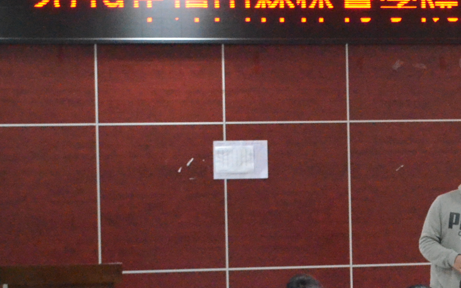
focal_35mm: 133
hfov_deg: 15.4
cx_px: 465
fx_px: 1671
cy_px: 186
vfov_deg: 9.8
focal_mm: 30
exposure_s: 1/80
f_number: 4.5
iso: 6400
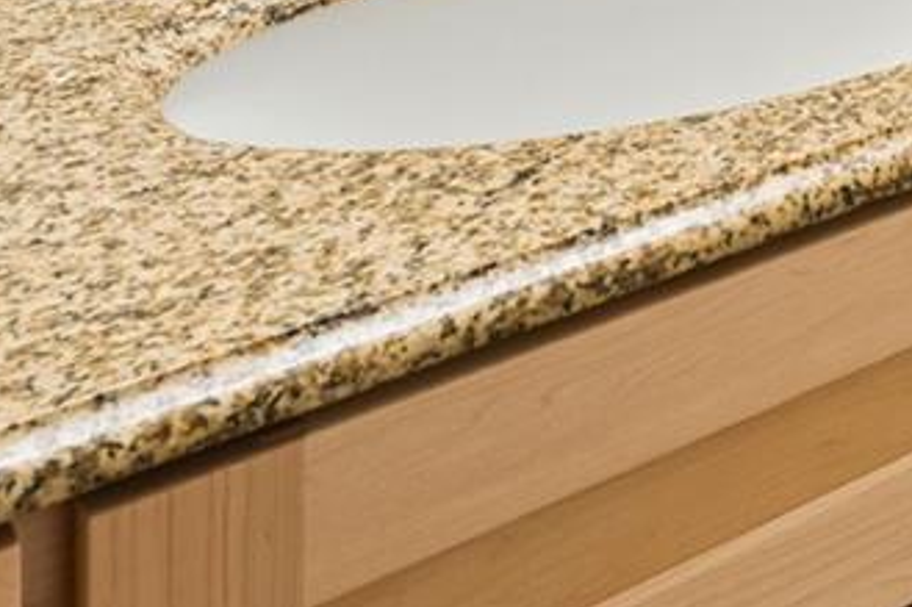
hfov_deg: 21.3
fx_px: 1808
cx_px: 1538
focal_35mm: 71
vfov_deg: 15.1
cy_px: -646
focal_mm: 14.7
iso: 500
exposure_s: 1/2
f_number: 9
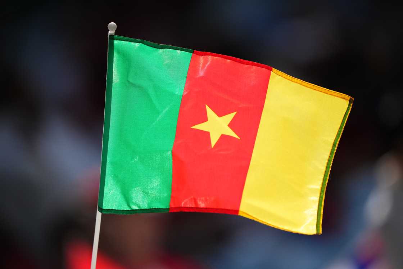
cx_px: 202
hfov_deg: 5.2
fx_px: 4478
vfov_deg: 3.4
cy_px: 134
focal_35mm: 400
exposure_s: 1/16000
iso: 1000
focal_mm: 400
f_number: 2.8
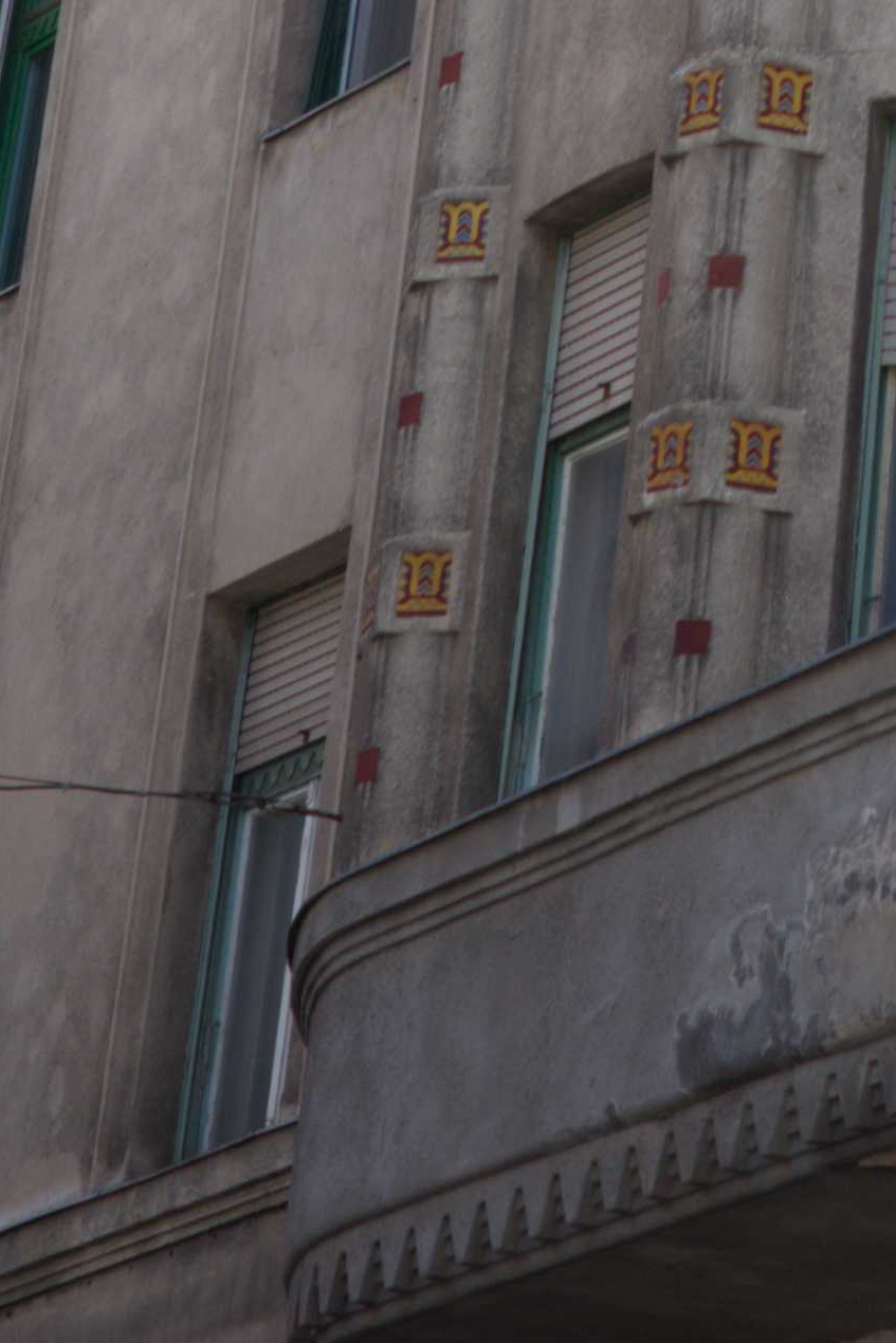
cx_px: 1579
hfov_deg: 7.1
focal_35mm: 189
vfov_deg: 9.8
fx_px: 7054
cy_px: -1742
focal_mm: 26
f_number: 4
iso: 100
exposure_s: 1/250
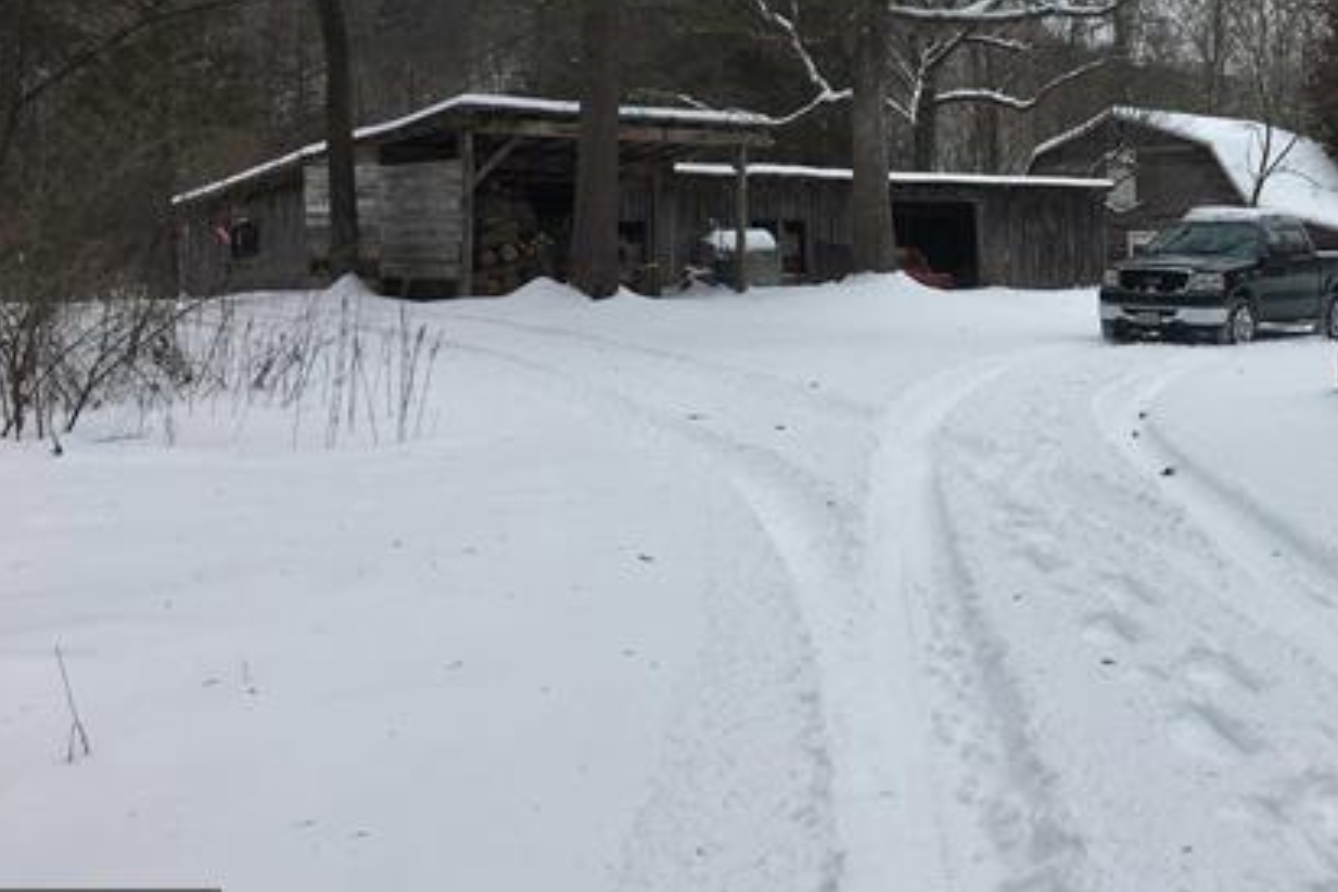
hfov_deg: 40.7
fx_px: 1747
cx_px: 1009
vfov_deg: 28.1
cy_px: 192
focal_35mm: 47
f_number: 2.2
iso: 25
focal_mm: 4.15
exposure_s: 1/974
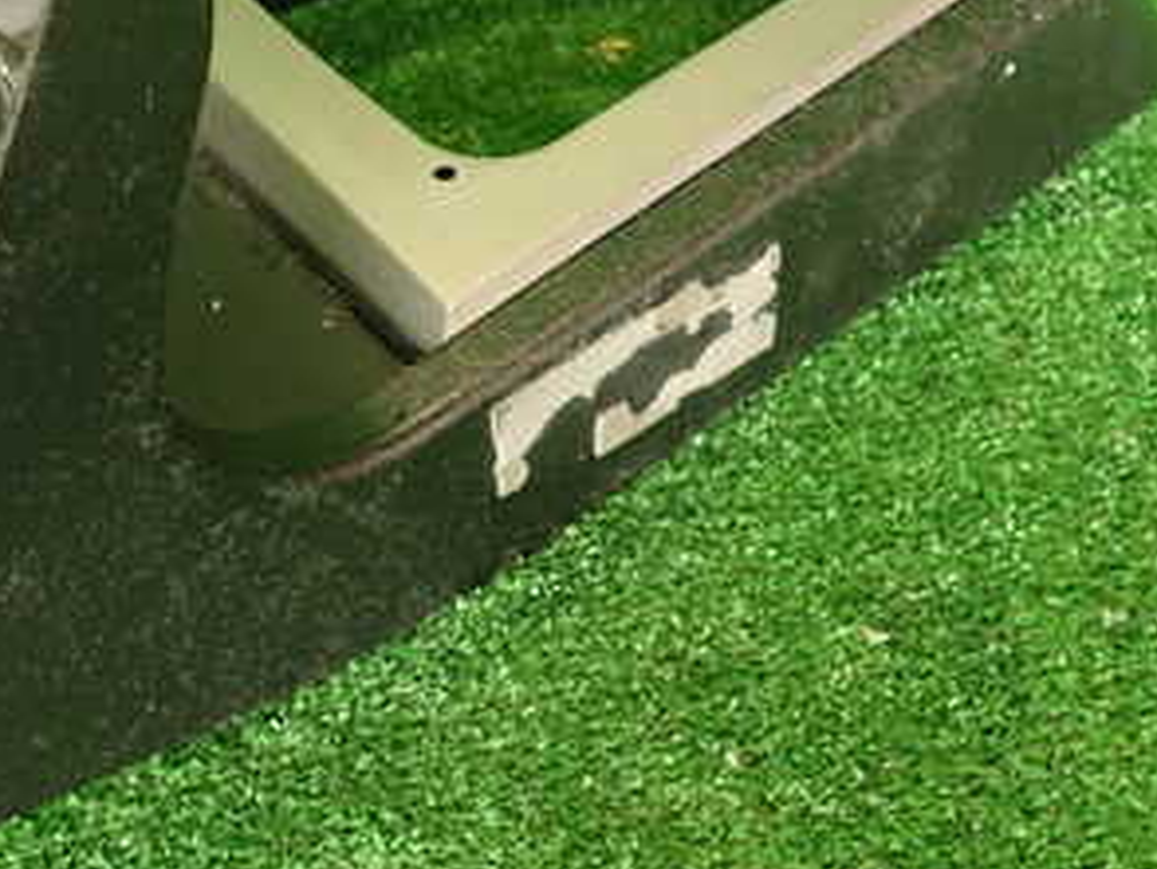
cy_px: 181
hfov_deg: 36.5
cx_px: 275
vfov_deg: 28.0
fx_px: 1706
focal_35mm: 51
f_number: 2
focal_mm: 4.5
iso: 200
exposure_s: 1/50
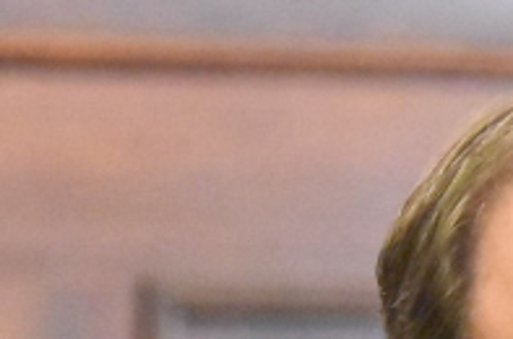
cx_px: -125
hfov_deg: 2.5
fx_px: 11889
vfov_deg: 1.6
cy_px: 804
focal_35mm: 837
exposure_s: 1/125
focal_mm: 110
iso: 16000
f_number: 4.8
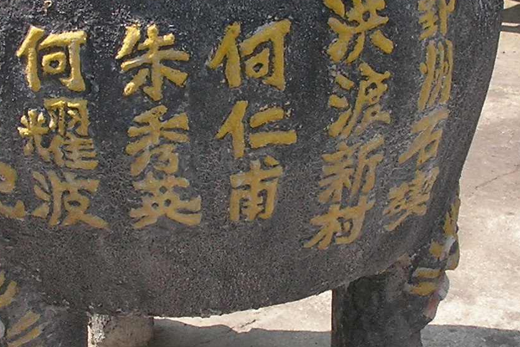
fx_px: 1560
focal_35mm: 108
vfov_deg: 12.6
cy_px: 85
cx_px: 225
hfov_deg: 18.9
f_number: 4
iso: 71
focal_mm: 5.8
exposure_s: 1/393
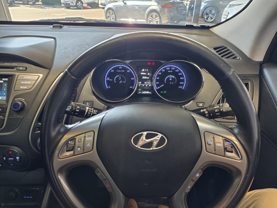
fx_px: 184
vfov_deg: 58.9
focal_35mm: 23
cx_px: 138
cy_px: 104
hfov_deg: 73.9
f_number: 1.7
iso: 160
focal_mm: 6.25
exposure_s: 1/100
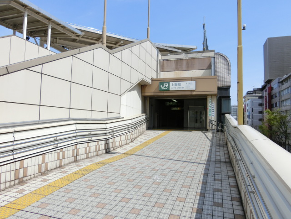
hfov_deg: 69.4
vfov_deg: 54.9
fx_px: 210
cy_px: 110
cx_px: 146
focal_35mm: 25
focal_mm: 4.5
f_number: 7
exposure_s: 1/250
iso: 80
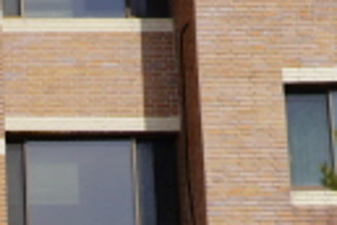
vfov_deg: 7.8
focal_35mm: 168
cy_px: 443
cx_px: -251
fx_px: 1573
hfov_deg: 11.4
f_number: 5
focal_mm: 18
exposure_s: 1/800
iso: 100
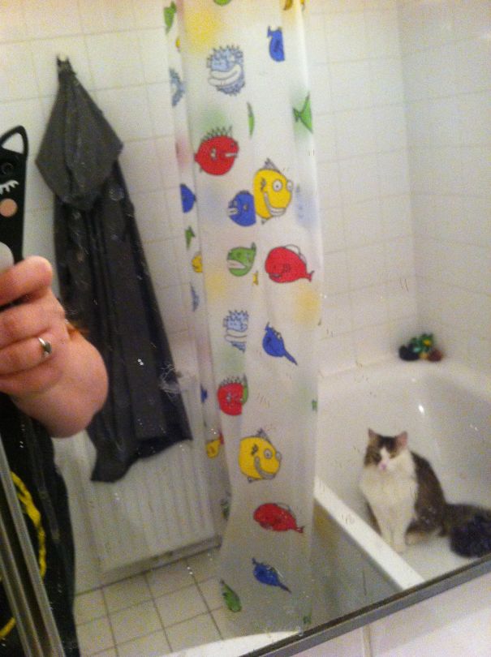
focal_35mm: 35
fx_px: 664
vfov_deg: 52.7
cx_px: 246
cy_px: 328
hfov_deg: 40.6
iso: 400
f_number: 2.8
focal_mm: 3.85
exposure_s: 1/15
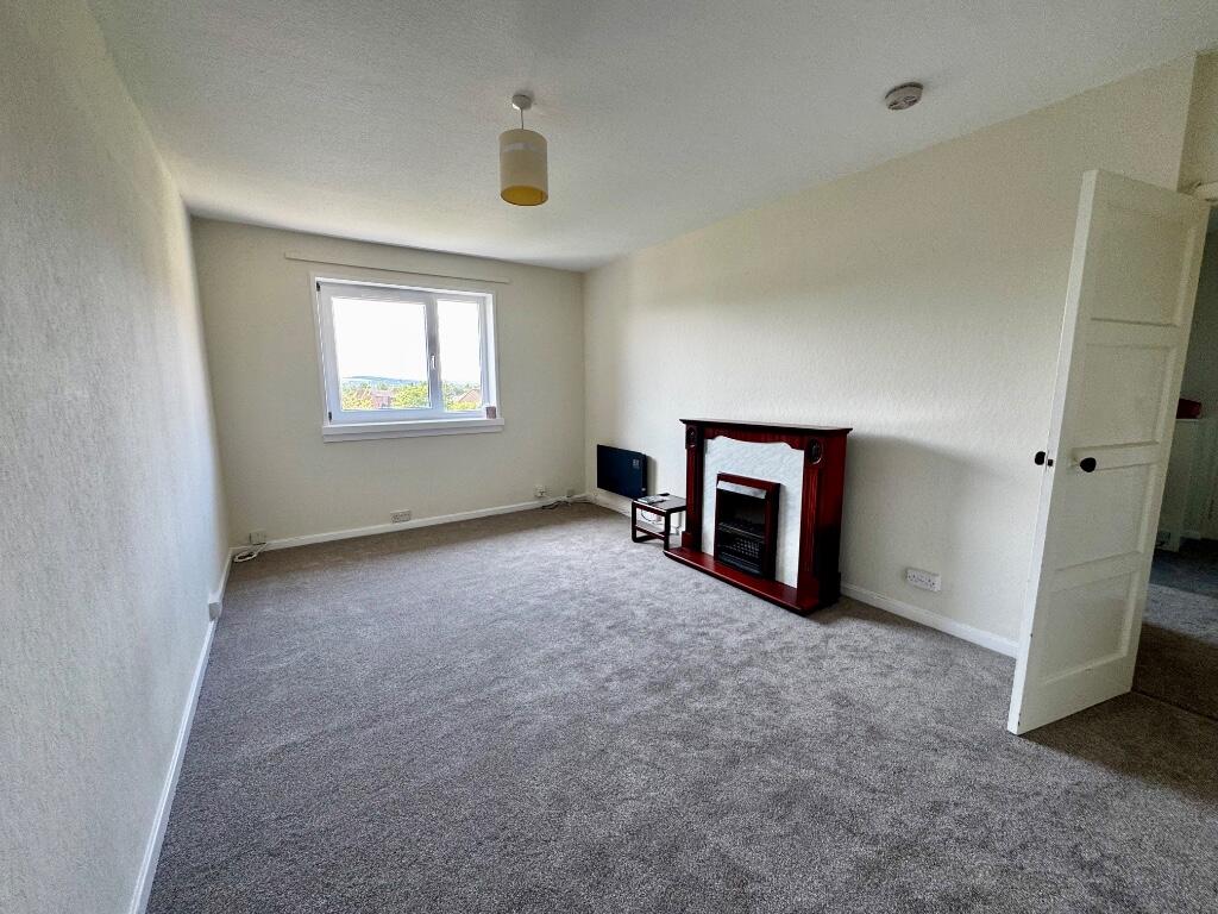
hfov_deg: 102.1
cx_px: 609
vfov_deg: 85.7
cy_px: 457
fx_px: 493
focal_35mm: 14
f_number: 2.2
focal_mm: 2.22
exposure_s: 1/99
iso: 100
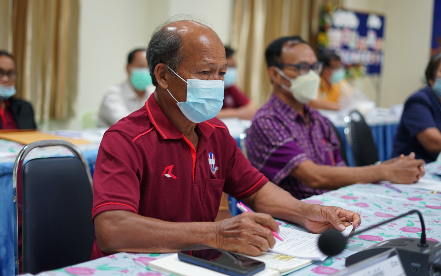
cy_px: 127
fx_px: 625
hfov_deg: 38.9
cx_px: 217
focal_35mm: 52
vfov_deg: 24.9
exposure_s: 1/100
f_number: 2
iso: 400
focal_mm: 50
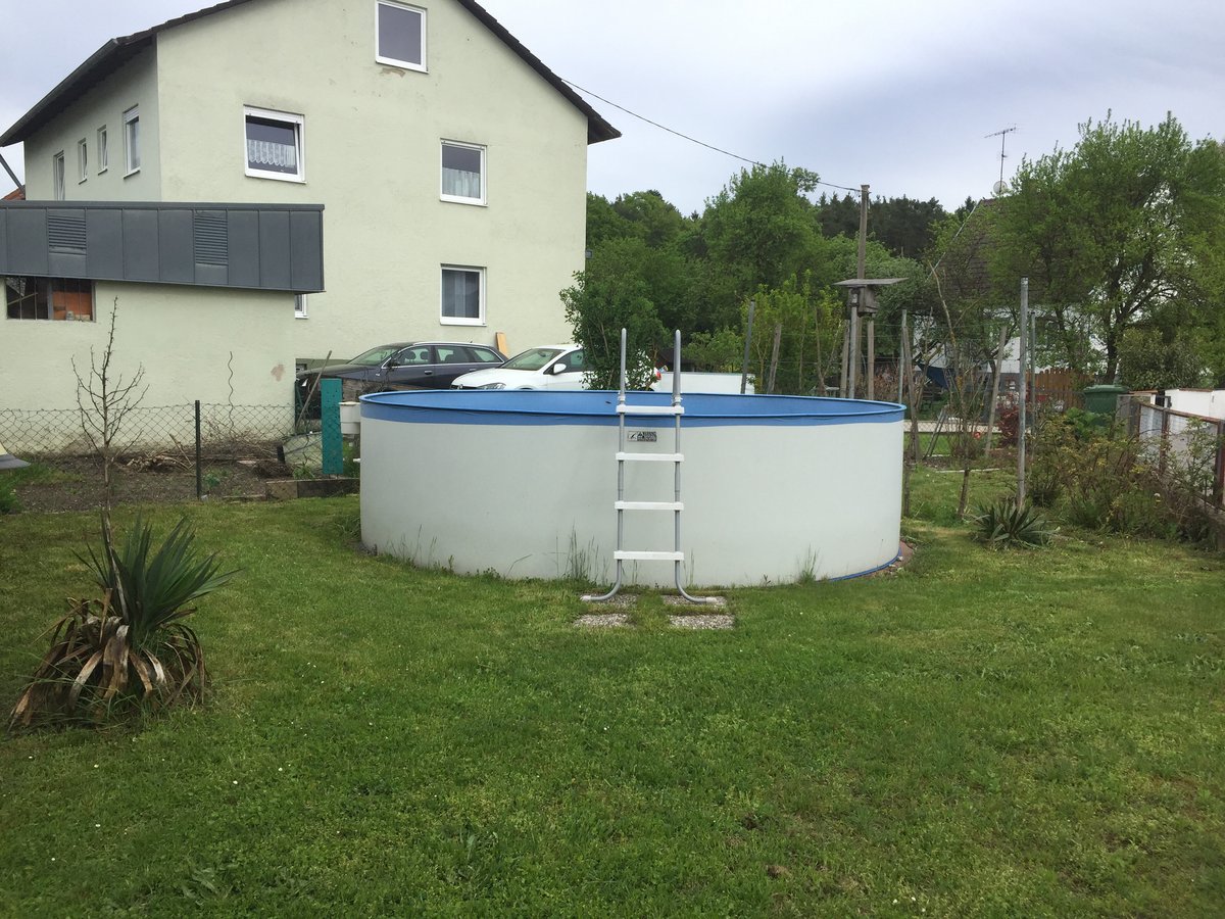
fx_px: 1026
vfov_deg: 48.2
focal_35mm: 29
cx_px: 612
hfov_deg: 61.7
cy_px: 460
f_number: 2.2
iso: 32
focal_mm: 4.15
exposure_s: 1/1163
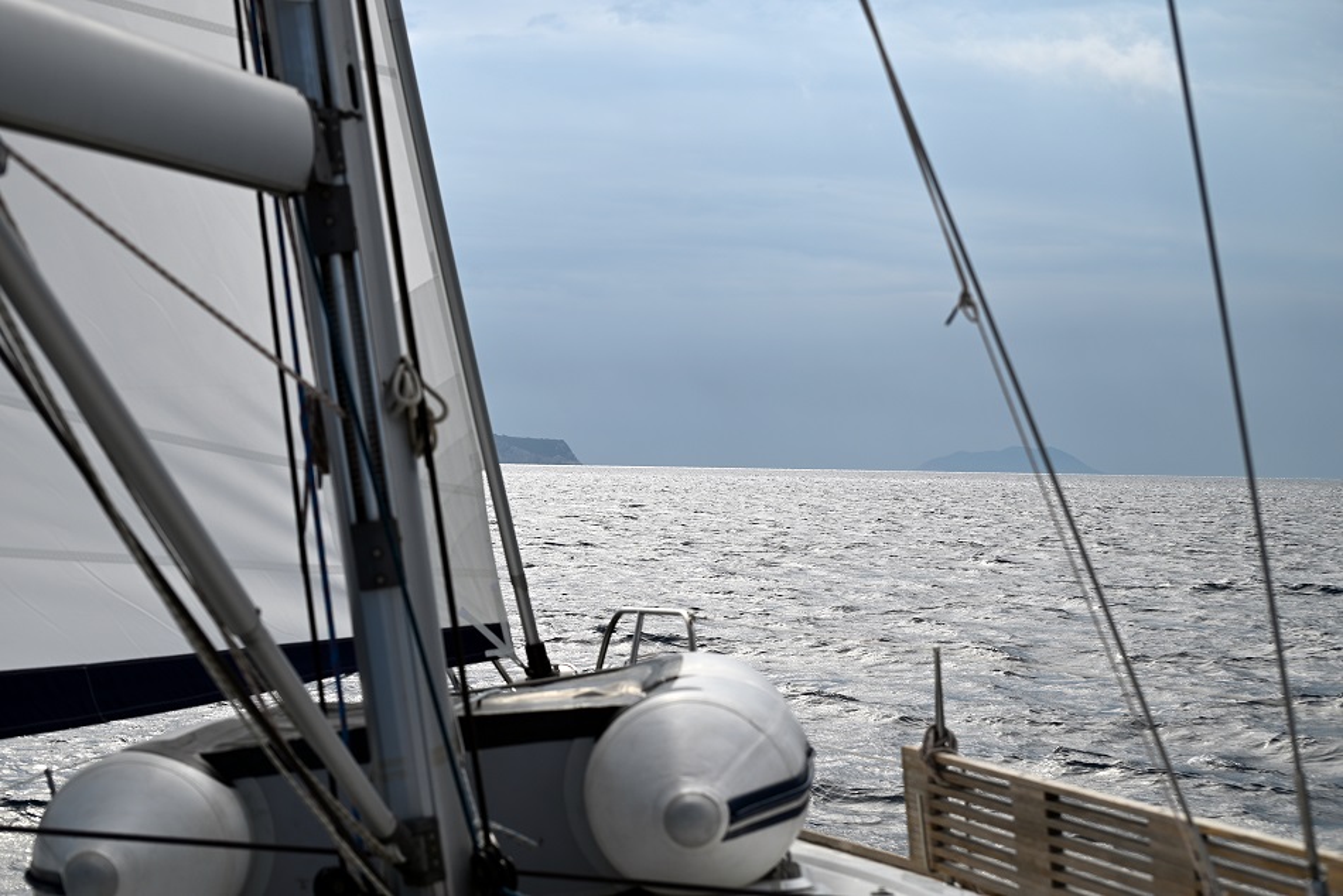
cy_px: 448
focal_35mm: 70
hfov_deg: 28.8
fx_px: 2612
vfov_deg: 19.5
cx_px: 672
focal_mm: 70
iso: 100
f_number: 7.1
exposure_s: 1/640
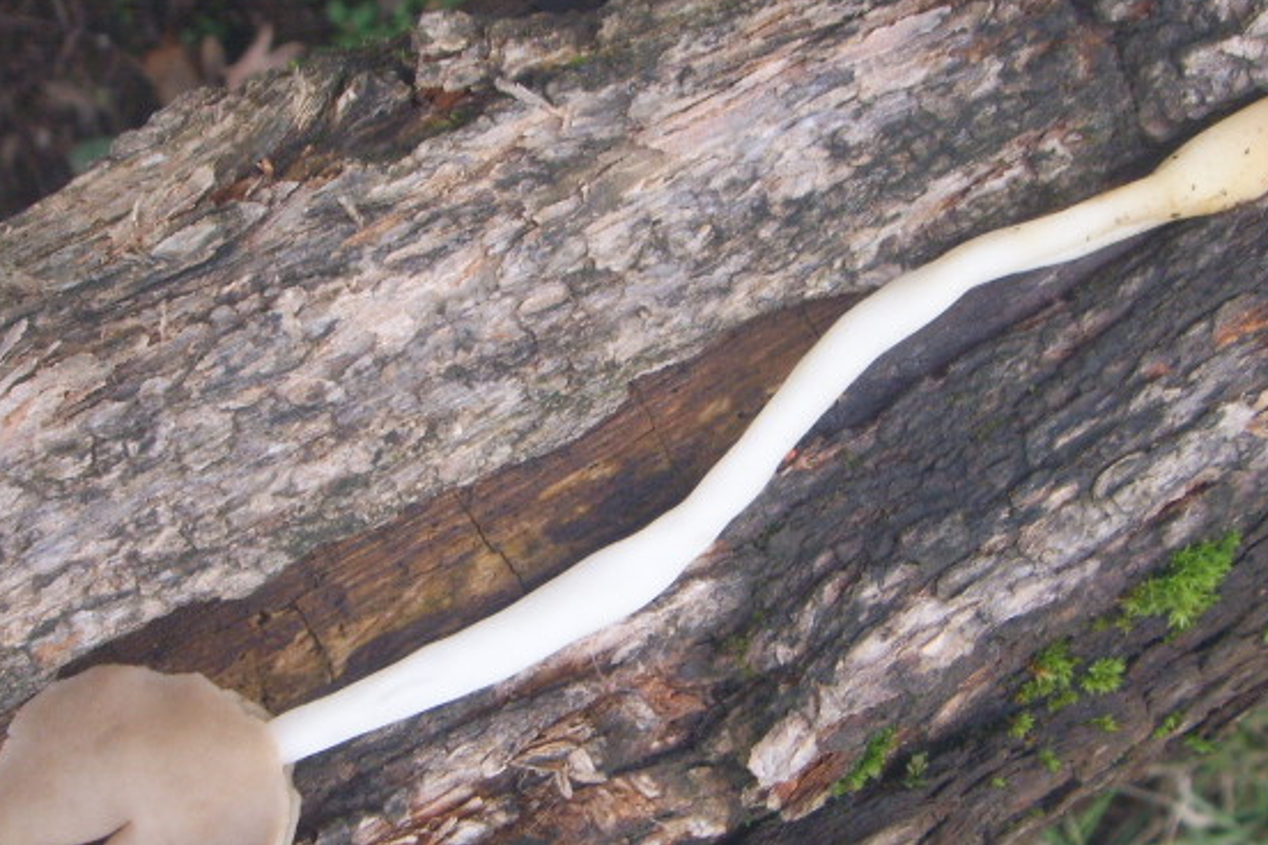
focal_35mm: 47
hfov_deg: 41.9
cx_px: 634
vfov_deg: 28.6
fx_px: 1655
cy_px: 503
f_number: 3.5
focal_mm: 6.6
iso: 120
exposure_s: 1/45
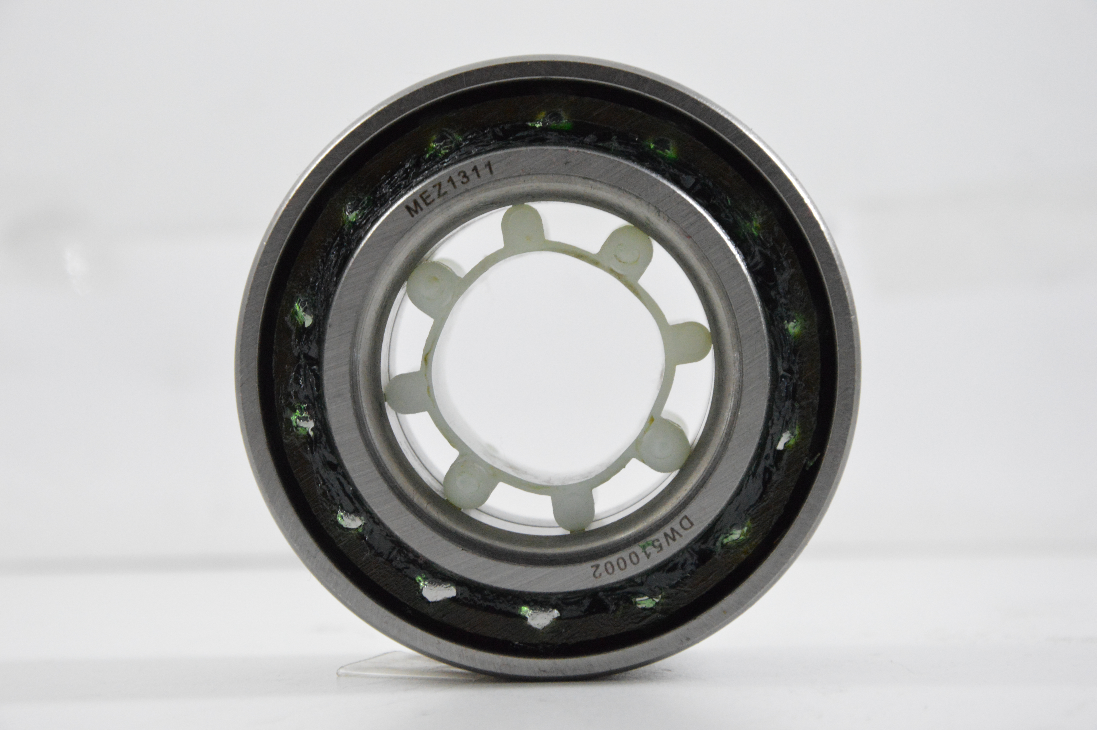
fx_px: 4475
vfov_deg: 9.3
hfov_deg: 14.0
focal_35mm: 147
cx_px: 548
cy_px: 365
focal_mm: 98
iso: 3200
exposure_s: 1/100
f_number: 8
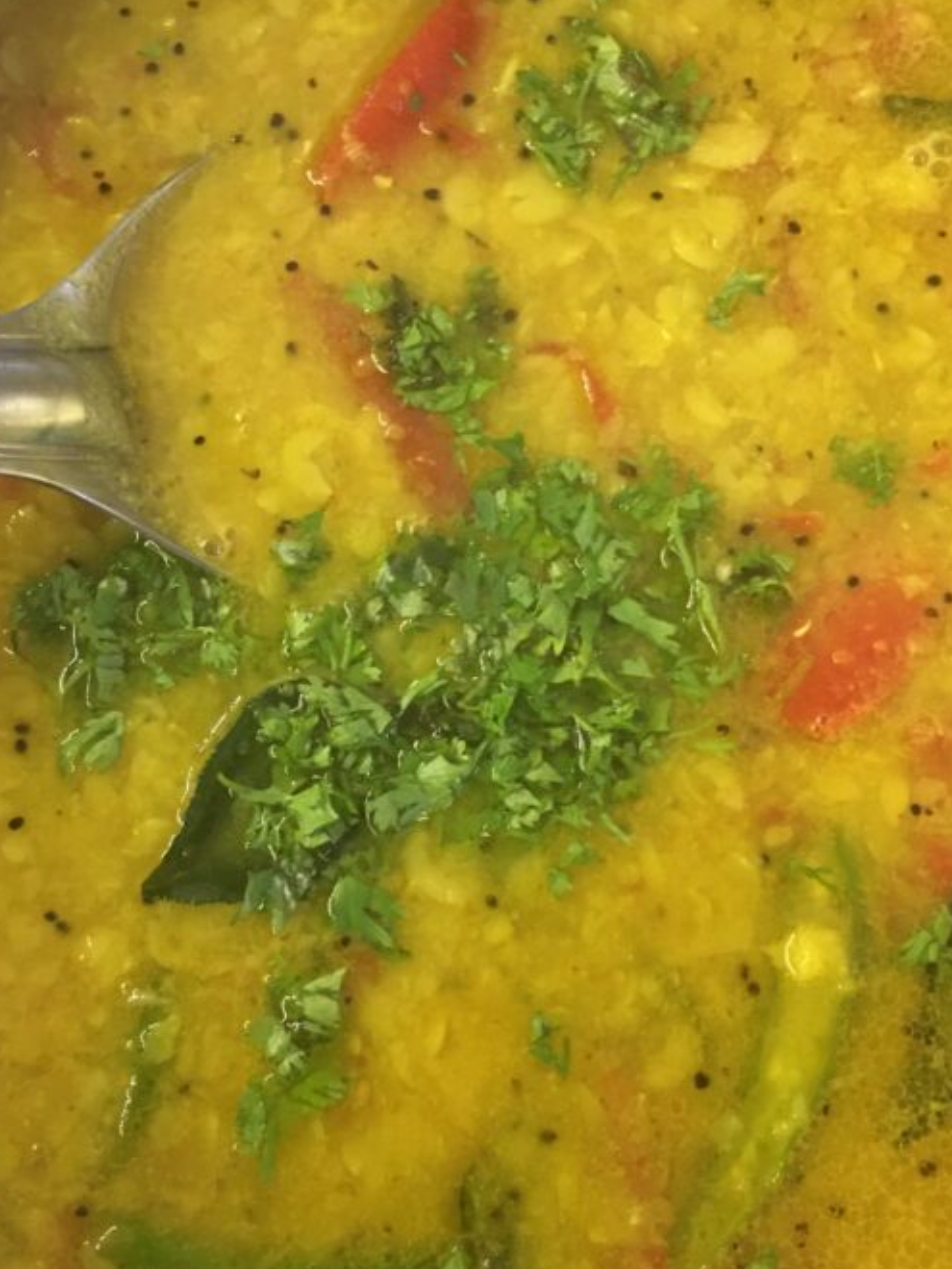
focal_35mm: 45
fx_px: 1650
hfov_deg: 32.2
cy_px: 665
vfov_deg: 42.1
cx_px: 467
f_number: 2.2
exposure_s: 1/8
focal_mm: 4.15
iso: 160
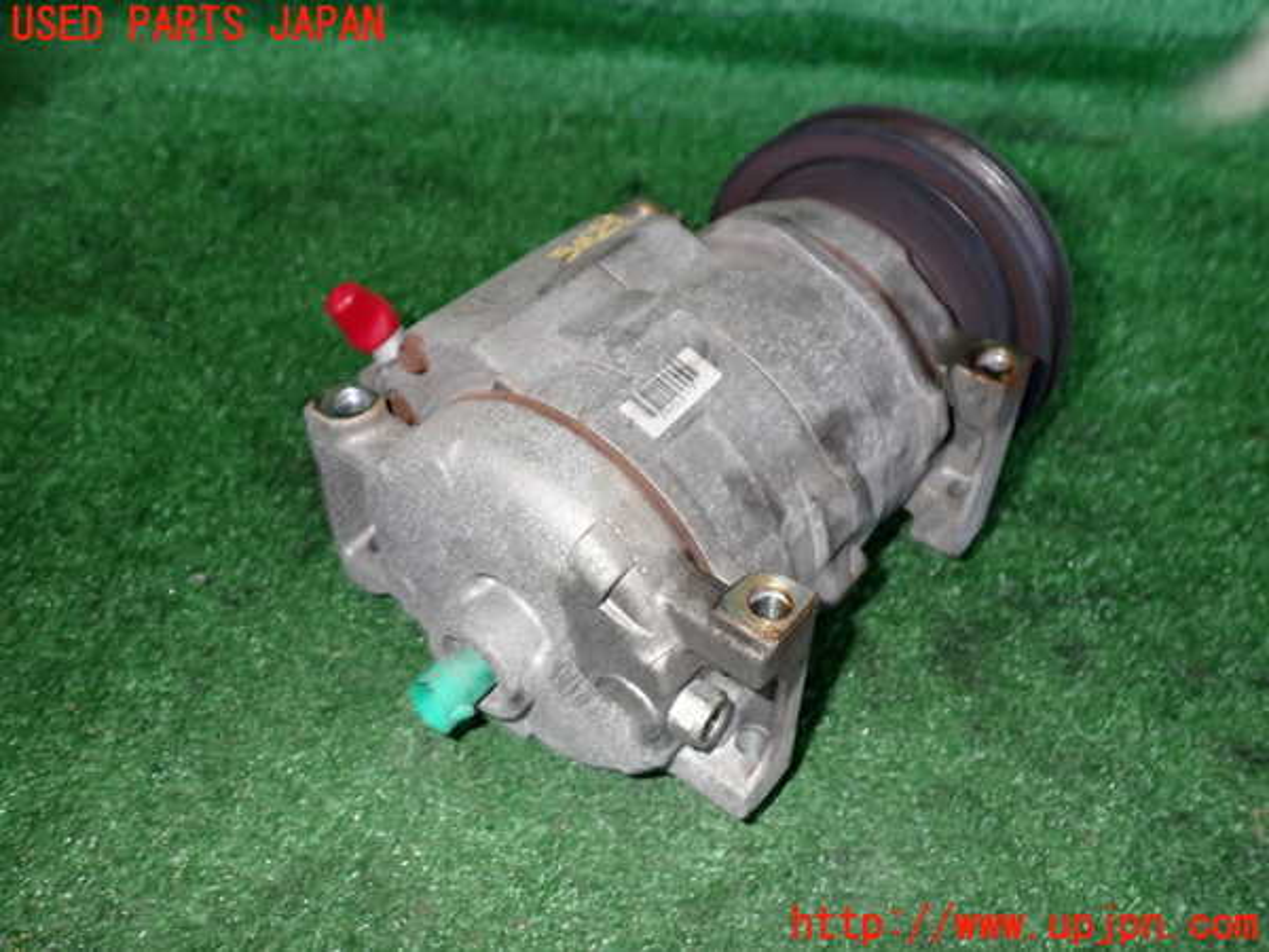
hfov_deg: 60.0
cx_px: 634
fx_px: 1100
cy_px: 476
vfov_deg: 46.8
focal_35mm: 30
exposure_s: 1/30
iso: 200
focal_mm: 5.4
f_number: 6.3
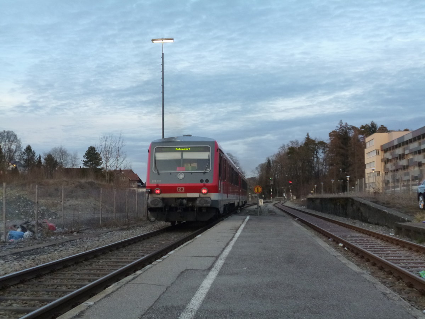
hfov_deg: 42.9
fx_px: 540
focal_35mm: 44
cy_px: 160
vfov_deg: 32.9
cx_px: 212
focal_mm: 7.9
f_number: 3.4
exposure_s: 1/80
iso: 320
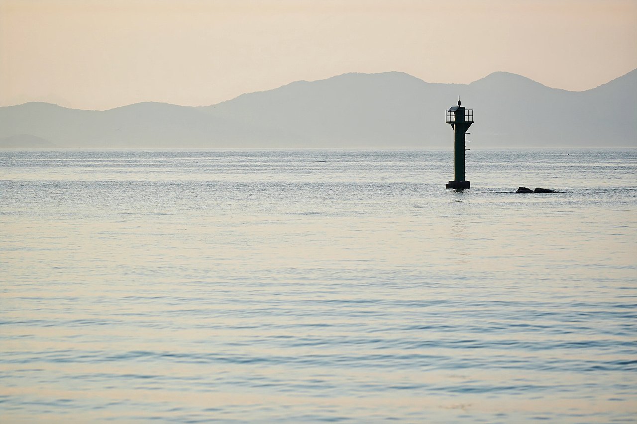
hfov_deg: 10.5
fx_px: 3450
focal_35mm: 195
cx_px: 318
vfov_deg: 7.0
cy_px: 212
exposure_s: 1/1667
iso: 100
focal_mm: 130
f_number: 2.8
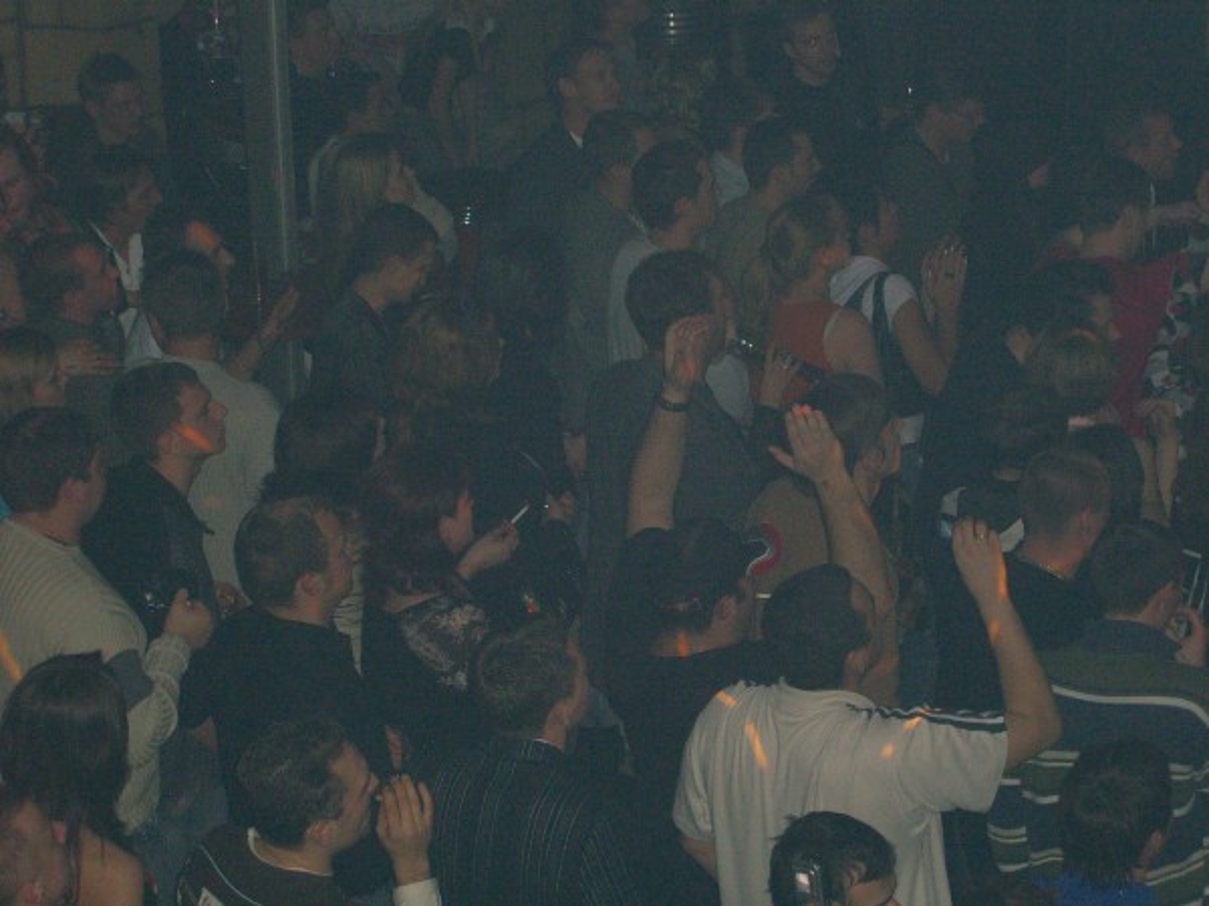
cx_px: 604
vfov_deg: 15.6
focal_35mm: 95
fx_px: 3318
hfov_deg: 20.7
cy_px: 453
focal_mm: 19.7
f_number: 4.8
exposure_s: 1/60
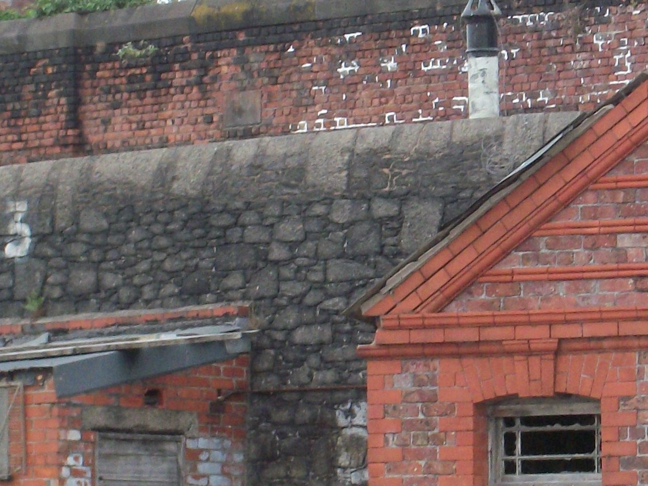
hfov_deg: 6.3
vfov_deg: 4.7
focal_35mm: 313
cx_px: 589
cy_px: 258
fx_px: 5858
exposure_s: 1/125
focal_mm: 18.8
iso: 160
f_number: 5.7
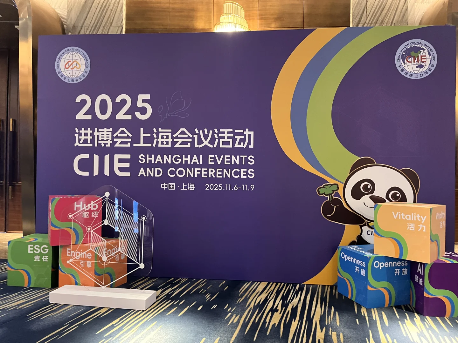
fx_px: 344
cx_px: 229
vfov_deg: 53.1
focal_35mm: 26
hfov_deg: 67.3
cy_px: 172
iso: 640
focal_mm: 5.1
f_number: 1.6
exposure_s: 1/25
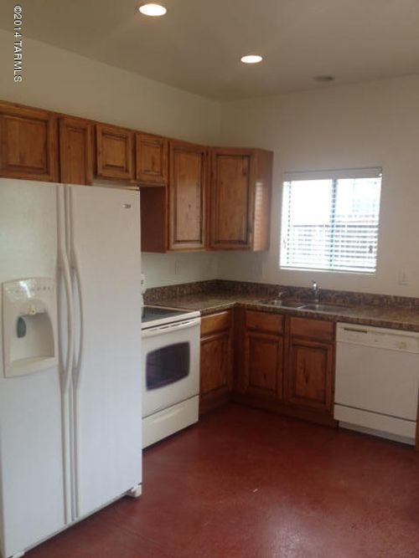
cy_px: 279
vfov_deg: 52.6
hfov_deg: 40.7
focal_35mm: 35
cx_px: 210
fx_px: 565
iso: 64
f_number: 2.4
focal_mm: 4.28
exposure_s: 1/40
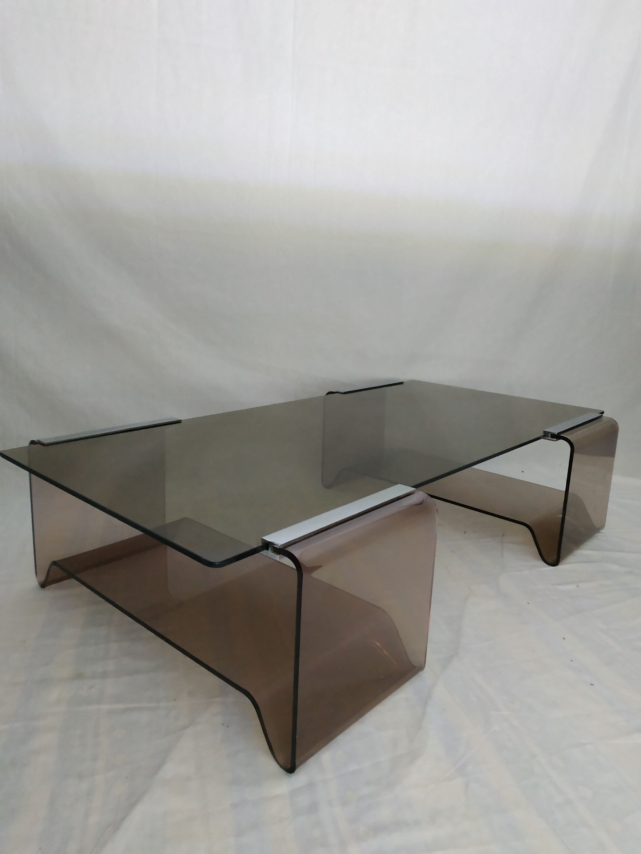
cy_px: 427
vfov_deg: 71.6
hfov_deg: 56.8
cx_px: 320
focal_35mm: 24
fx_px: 593
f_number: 1.9
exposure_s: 1/20
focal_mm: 3.94
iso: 1250
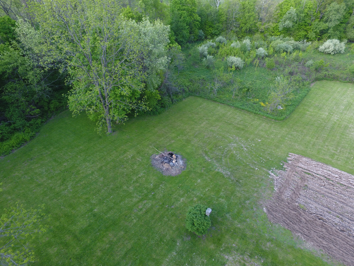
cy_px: 133
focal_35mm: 20
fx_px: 205
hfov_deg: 81.7
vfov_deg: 66.0
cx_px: 177
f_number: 2.8
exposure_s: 1/100
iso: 116
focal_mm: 3.61
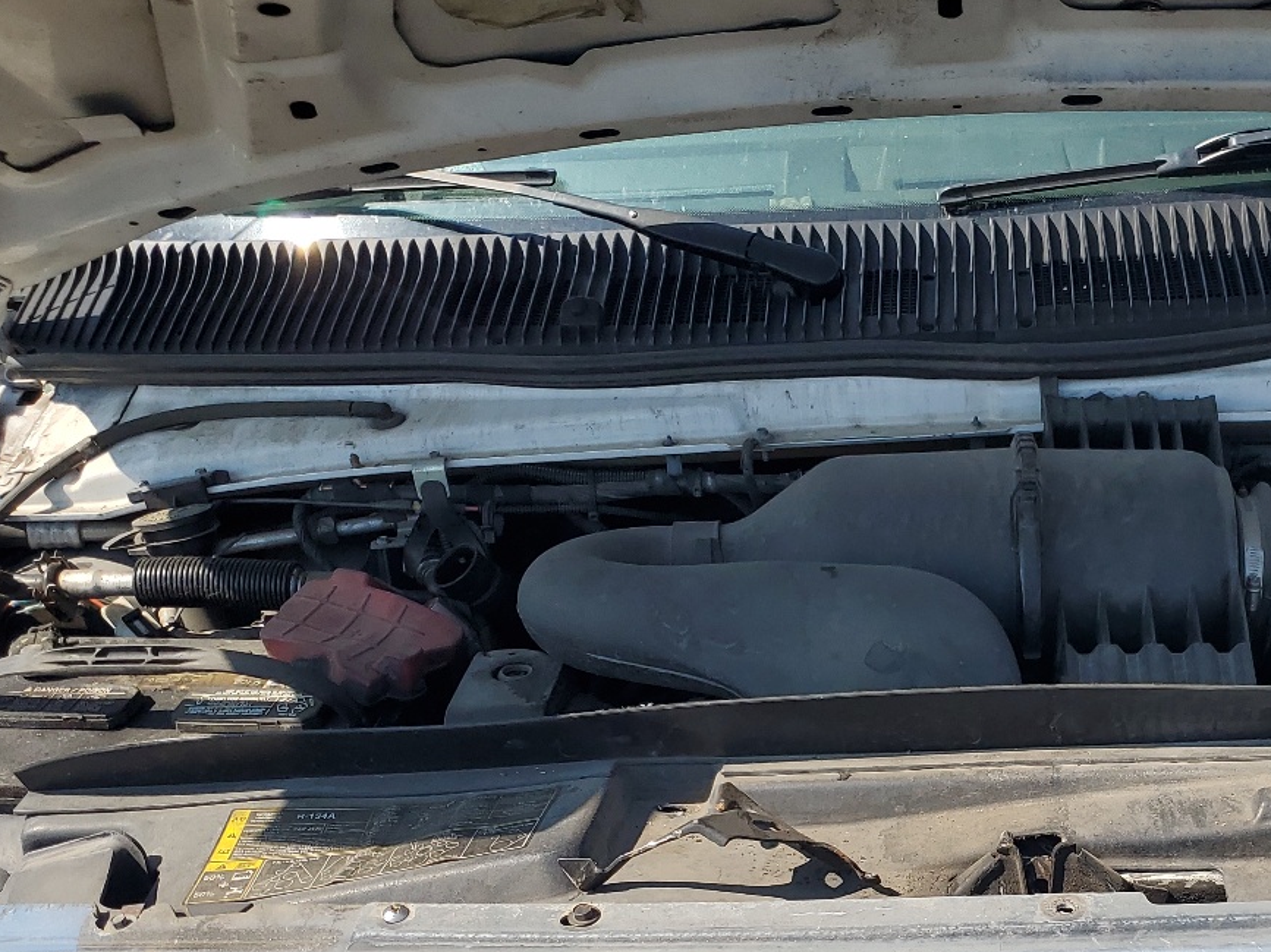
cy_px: 760
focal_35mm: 48
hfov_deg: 38.2
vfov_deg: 29.6
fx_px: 1762
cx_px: 1017
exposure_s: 1/2500
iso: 50
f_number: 1.5
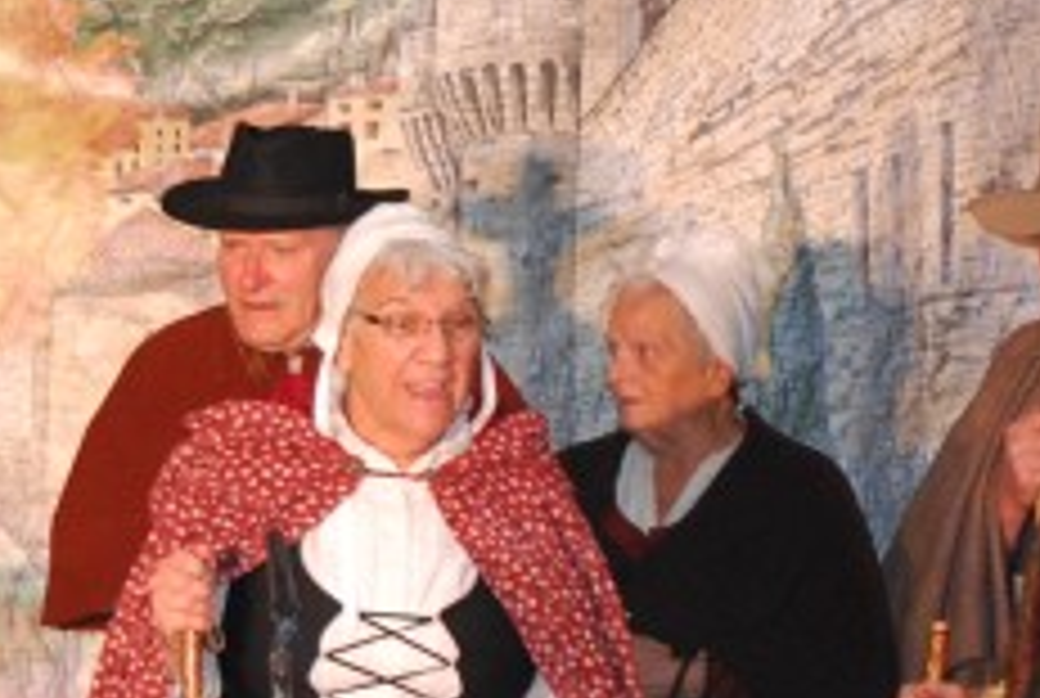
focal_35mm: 312
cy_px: 124
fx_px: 9031
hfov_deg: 6.6
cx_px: 50
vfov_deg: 4.4
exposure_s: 1/60
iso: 720
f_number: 4.2
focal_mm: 60
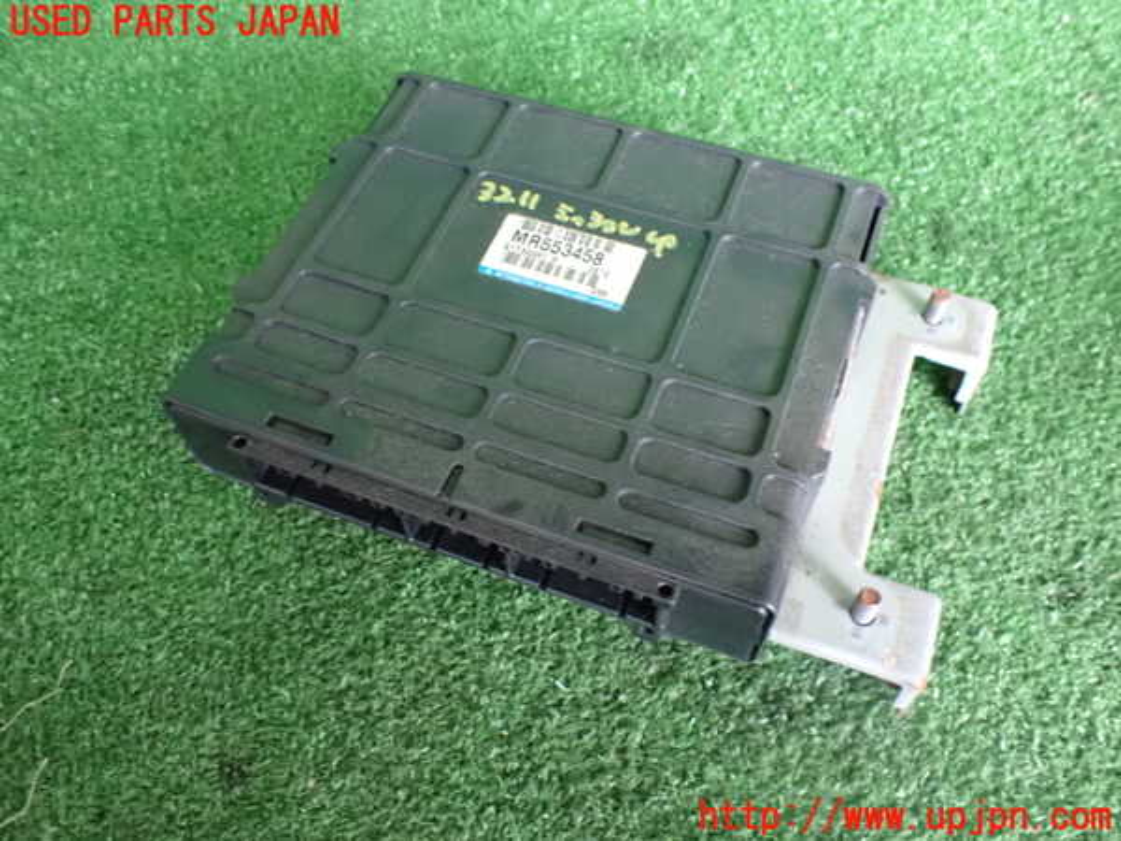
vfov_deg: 46.8
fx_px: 972
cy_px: 420
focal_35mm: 30
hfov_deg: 60.0
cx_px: 560
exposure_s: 1/30
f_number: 2.3
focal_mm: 5.4
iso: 1600
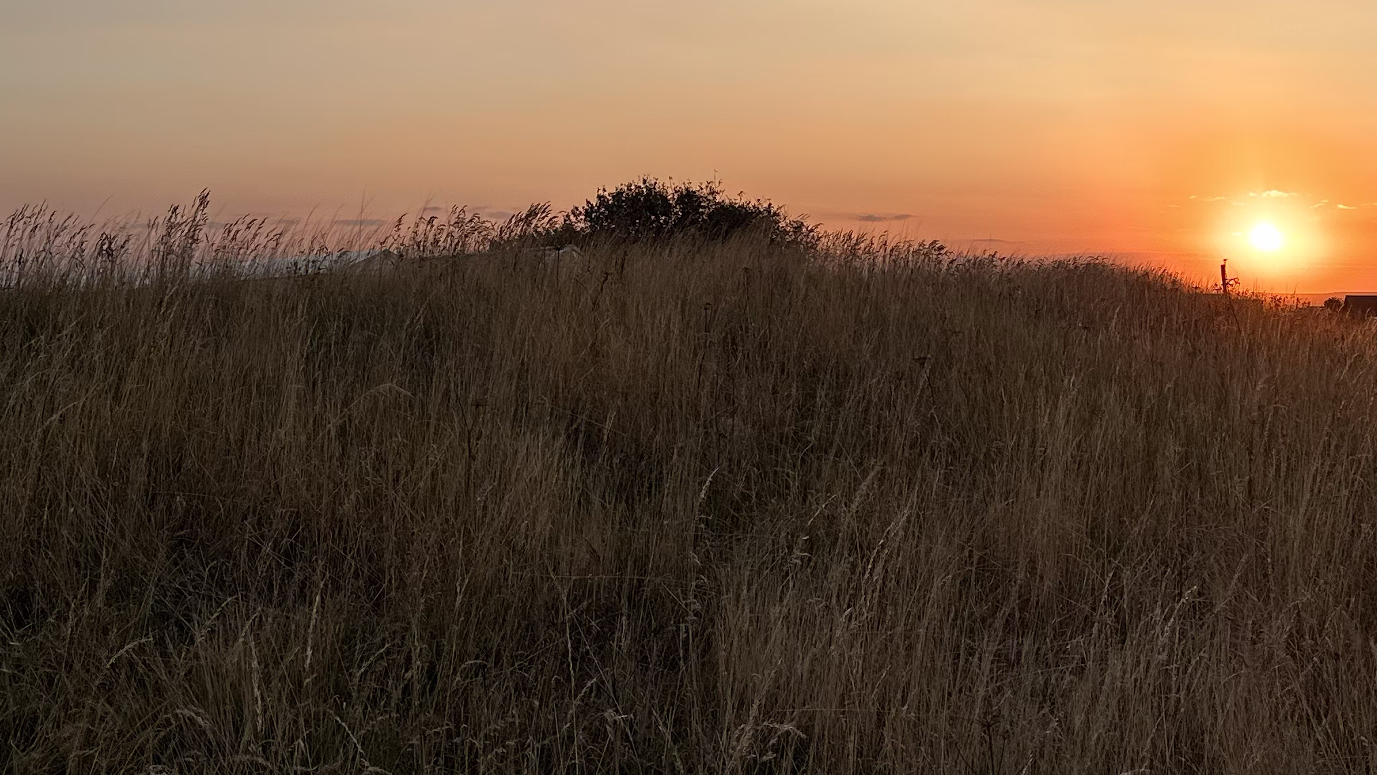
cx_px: 562
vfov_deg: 21.3
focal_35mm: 52
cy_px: -176
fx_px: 1899
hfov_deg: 39.7
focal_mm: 6.86
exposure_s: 1/1029
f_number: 1.78
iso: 80
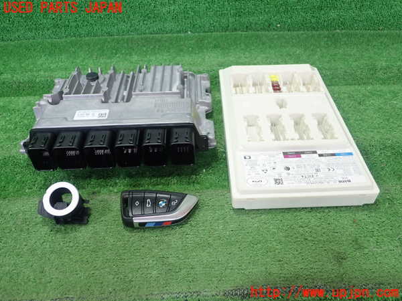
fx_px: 348
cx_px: 201
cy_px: 150
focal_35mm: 30
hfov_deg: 60.0
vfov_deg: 46.8
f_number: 2.3
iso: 250
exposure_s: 1/125
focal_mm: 5.5
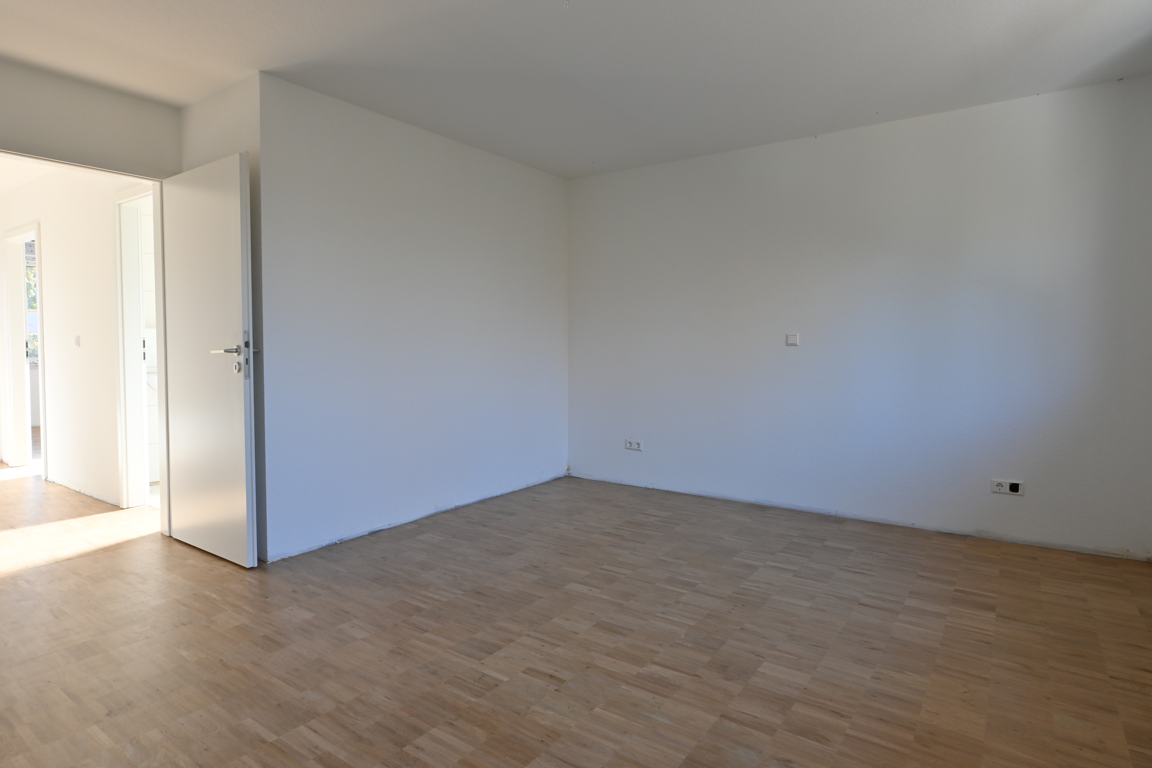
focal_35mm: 20
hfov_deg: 84.0
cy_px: 366
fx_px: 640
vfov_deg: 61.9
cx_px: 594
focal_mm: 12
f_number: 10
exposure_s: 1/8
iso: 100
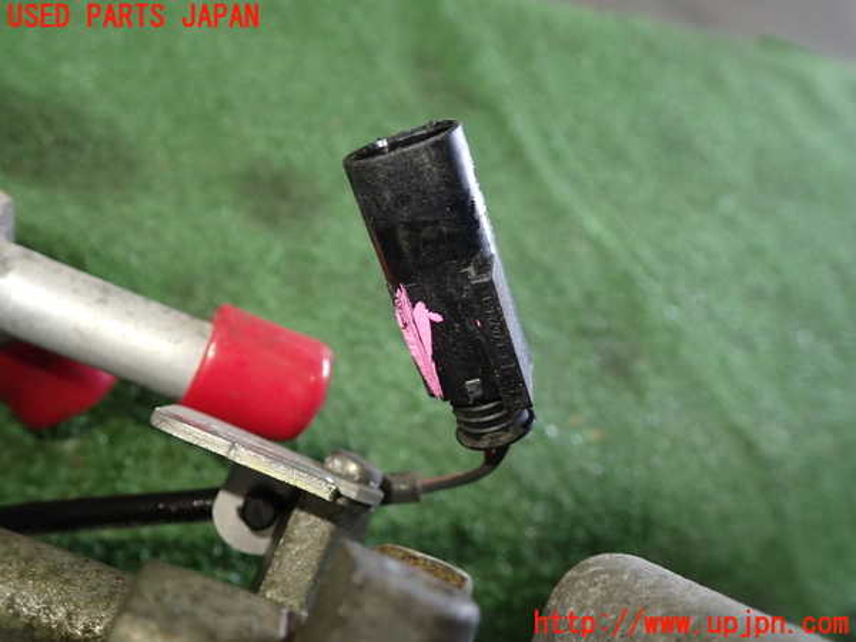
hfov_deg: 60.0
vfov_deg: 46.8
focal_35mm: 30
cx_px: 428
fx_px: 742
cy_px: 321
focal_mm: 5.4
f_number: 2.3
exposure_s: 1/50
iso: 200
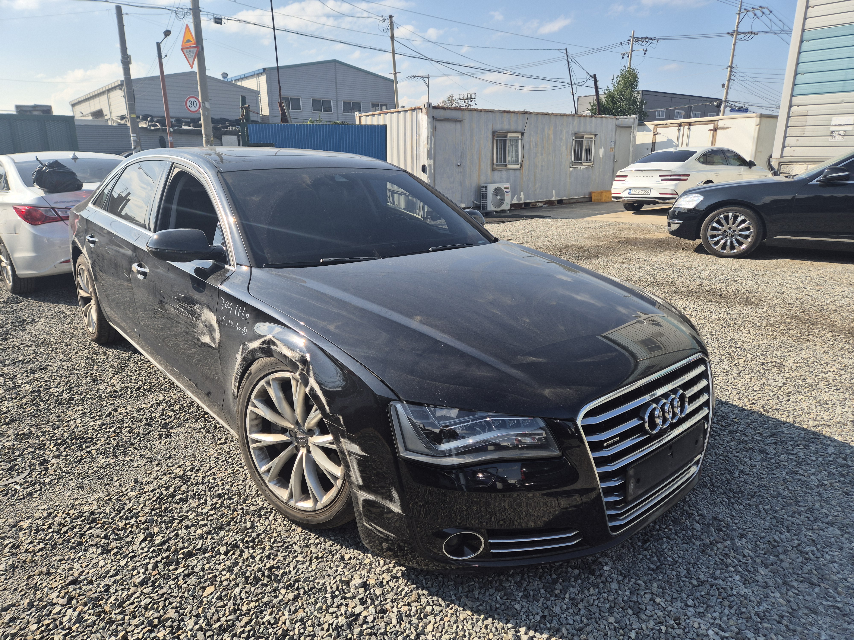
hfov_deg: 73.9
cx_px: 427
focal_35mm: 23
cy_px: 320
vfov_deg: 58.9
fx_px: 567
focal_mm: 5.4
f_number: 1.8
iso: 25
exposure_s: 1/1476
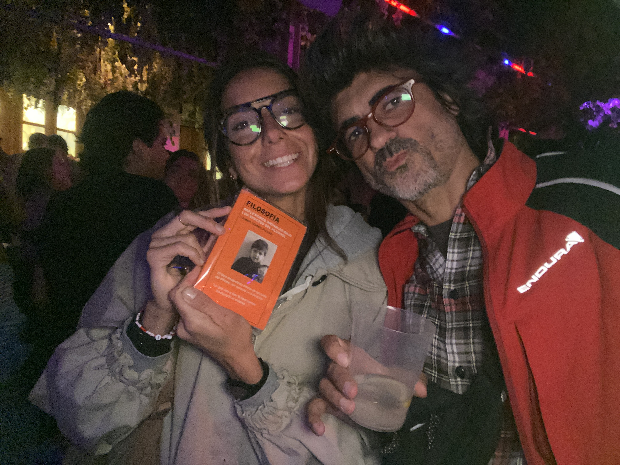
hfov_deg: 73.9
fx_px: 412
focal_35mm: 23
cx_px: 310
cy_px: 232
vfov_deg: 58.9
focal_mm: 2.71
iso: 1000
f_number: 2.2
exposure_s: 1/16
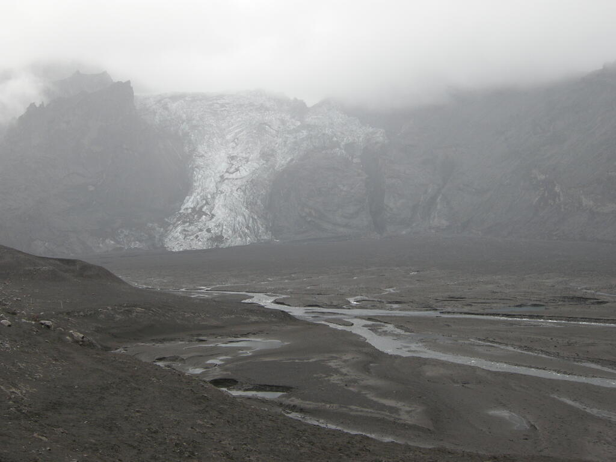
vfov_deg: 30.9
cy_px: 231
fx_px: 836
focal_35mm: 47
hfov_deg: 40.4
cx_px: 308
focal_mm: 10.1
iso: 100
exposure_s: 1/120
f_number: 4.3
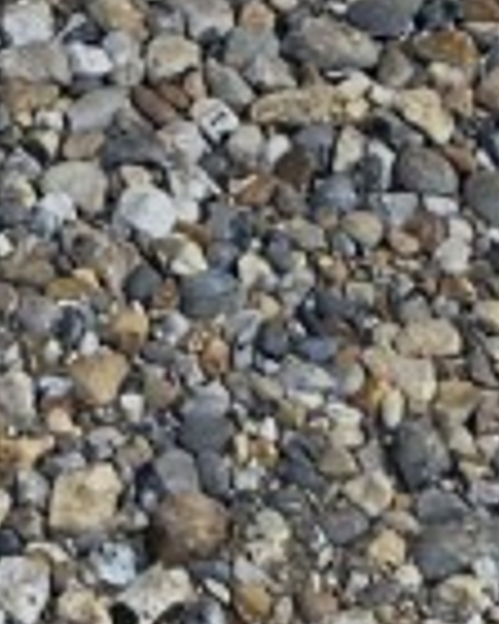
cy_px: -1751
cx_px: -256
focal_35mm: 233
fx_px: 4306
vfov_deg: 6.8
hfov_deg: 6.5
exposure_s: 1/942
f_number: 1.8
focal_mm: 5.4
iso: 25
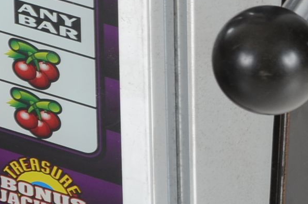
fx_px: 4798
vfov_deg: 2.4
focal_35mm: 562
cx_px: -185
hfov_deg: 3.7
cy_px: -157
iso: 200
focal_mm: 90
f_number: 9
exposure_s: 1/60
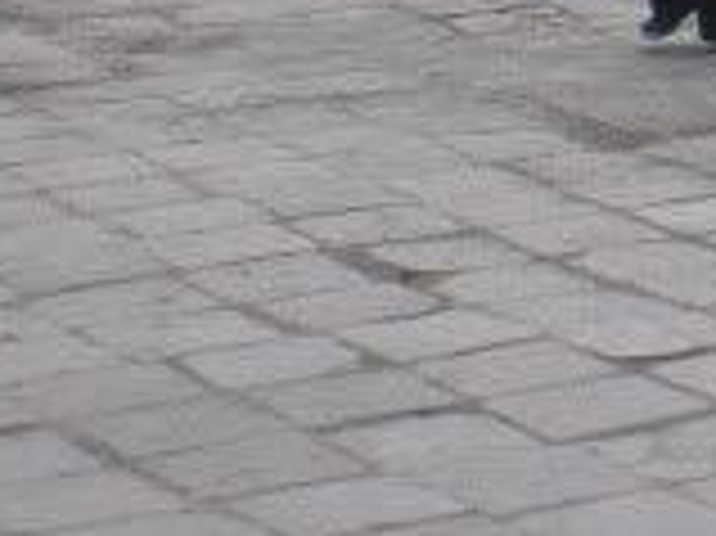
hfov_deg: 10.4
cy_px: -477
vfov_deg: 7.9
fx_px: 3741
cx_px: 1247
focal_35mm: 181
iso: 50
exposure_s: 1/100
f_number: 4.6
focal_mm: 6.3
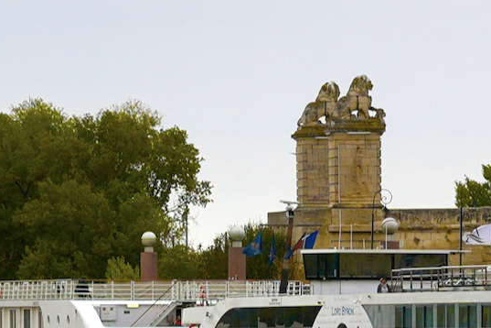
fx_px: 4269
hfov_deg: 6.5
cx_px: 708
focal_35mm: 313
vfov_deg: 4.4
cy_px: 269
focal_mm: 70
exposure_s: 1/640
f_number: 4
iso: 100
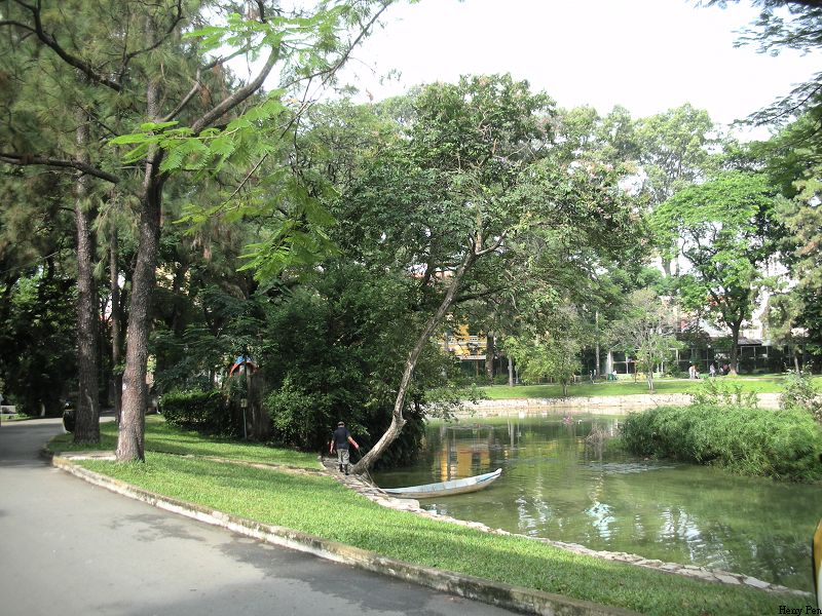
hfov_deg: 52.6
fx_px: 831
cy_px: 308
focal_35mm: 35
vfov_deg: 40.7
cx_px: 411
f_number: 2.8
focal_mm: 5.8
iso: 50
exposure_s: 1/138
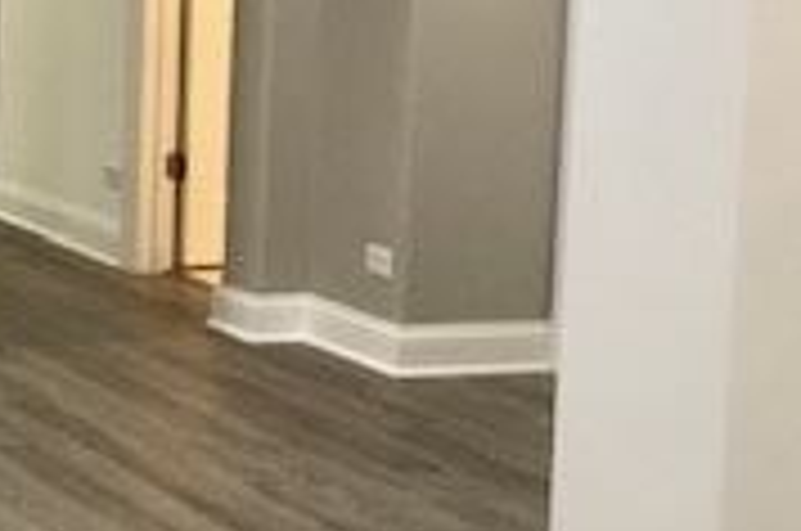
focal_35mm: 105
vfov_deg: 12.9
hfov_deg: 17.2
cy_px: 58
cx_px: -477
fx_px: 2332
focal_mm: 3.99
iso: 32
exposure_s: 1/24
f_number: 1.8
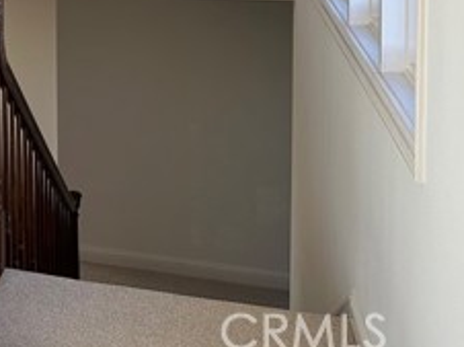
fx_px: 911
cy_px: -131
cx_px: -121
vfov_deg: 19.5
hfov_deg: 25.1
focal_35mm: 68
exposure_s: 1/223
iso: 64
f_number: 1.78
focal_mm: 6.86
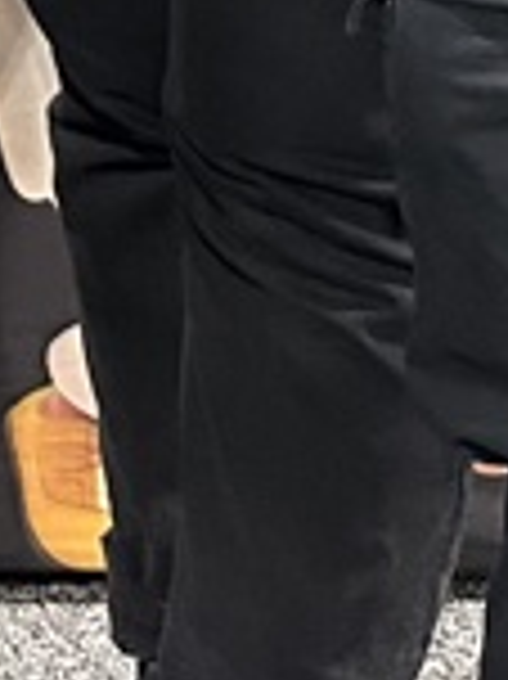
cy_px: -878
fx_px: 3743
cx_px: -809
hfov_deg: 7.2
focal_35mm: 191
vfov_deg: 9.4
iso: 500
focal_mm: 6.86
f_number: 1.78
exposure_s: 1/60
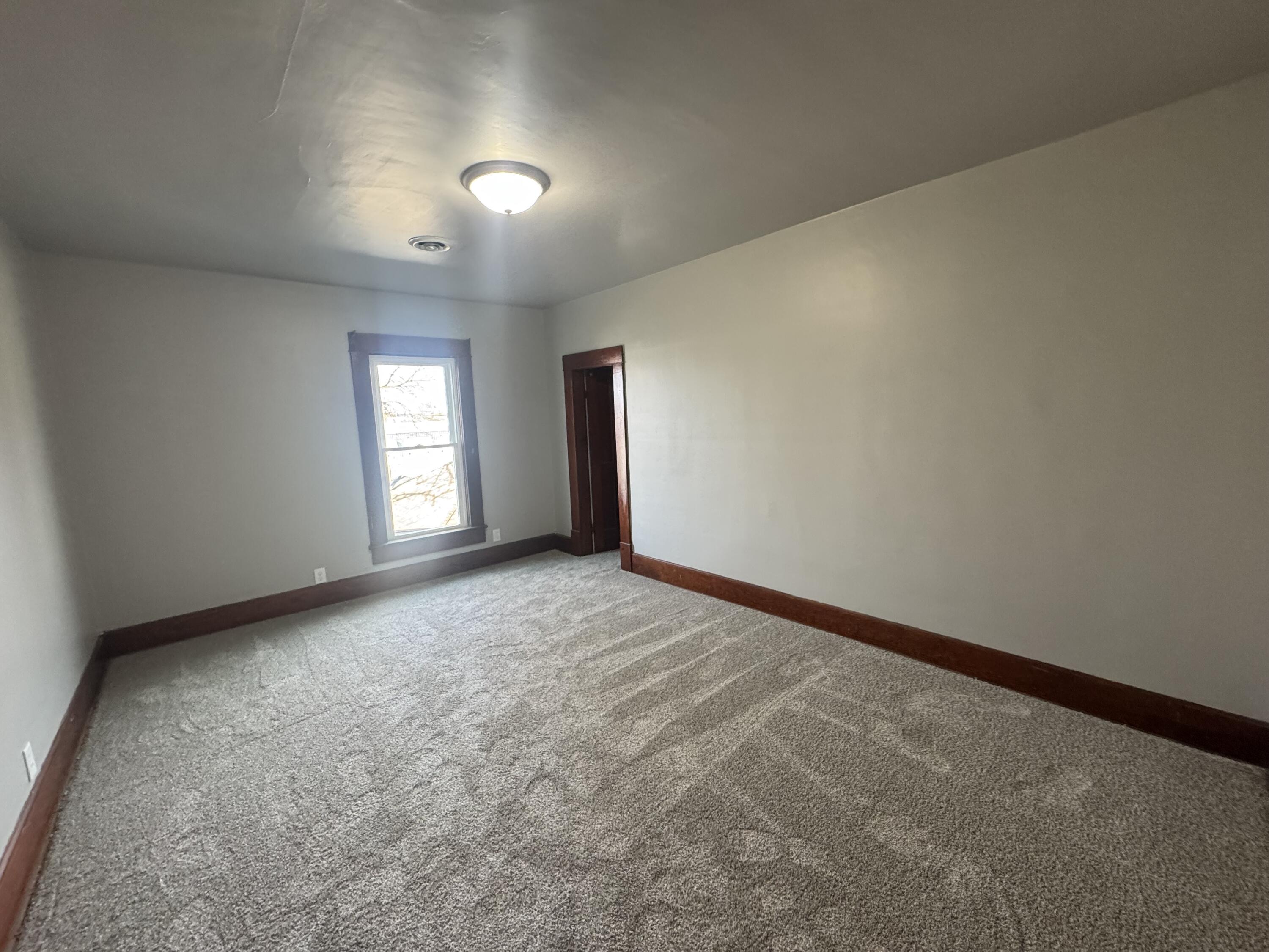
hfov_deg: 102.1
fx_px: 513
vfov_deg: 85.7
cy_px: 476
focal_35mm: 14
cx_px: 634
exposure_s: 1/120
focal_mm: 2.22
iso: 320
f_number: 2.2
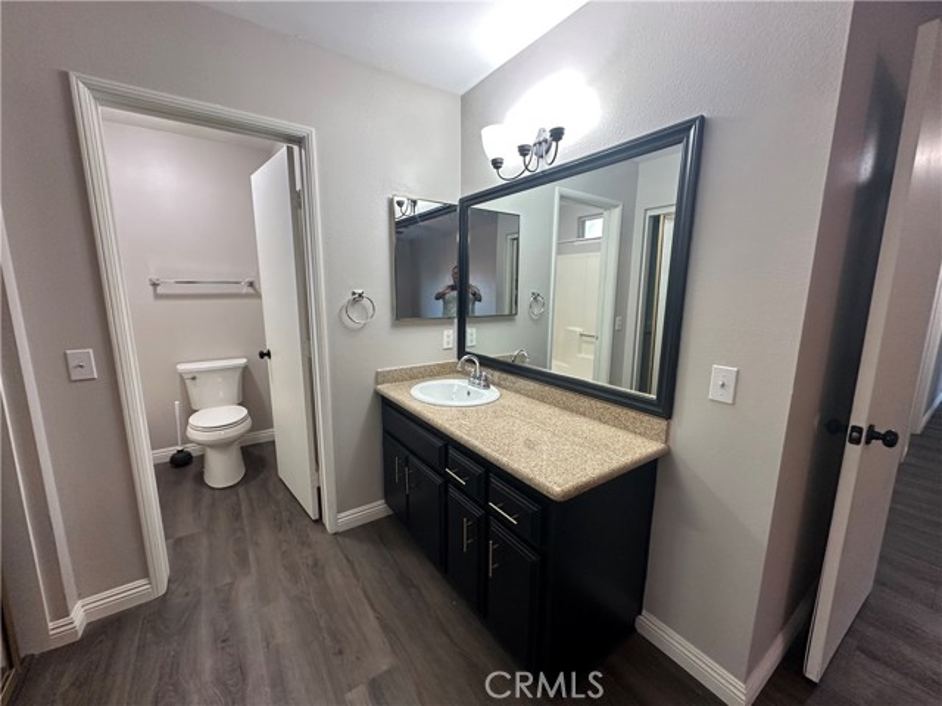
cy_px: 353
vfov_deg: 85.7
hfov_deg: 102.1
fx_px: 381
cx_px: 471
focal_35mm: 14
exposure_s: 1/60
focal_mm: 2.22
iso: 200
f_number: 2.2
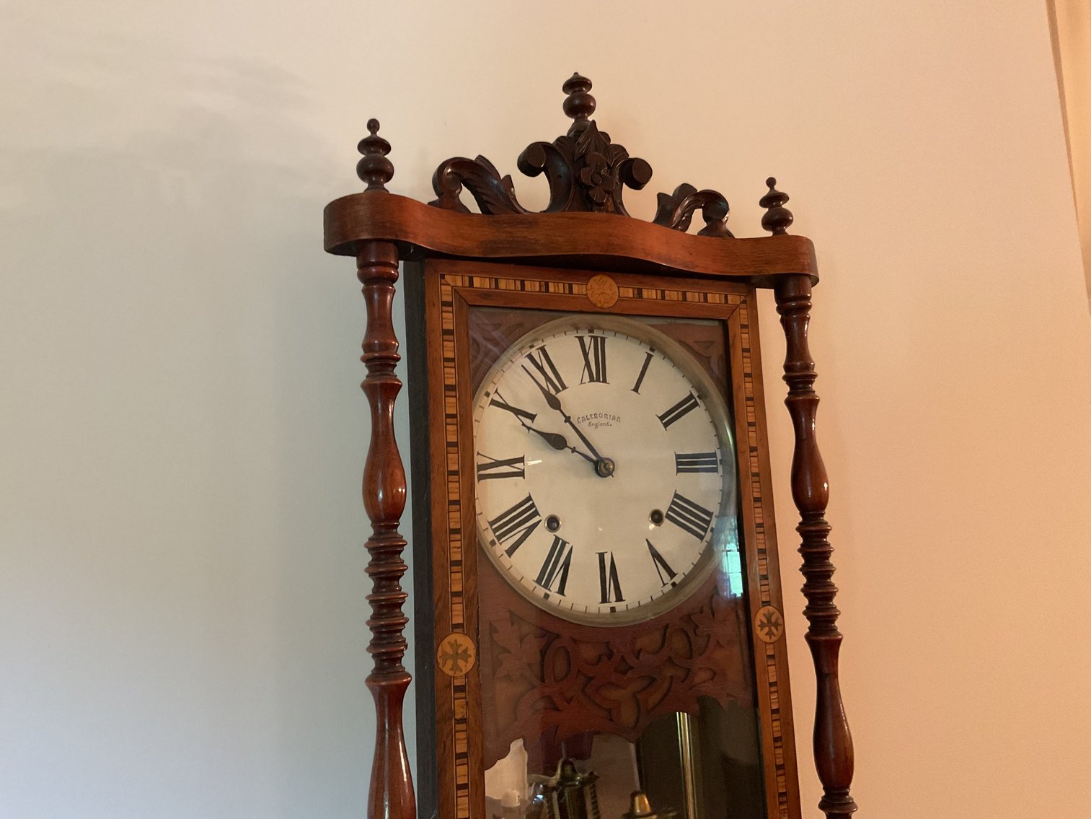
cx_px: 546
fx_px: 914
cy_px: 410
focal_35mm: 29
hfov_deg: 61.7
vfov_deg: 48.2
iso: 250
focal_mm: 3
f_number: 1.8
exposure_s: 1/60
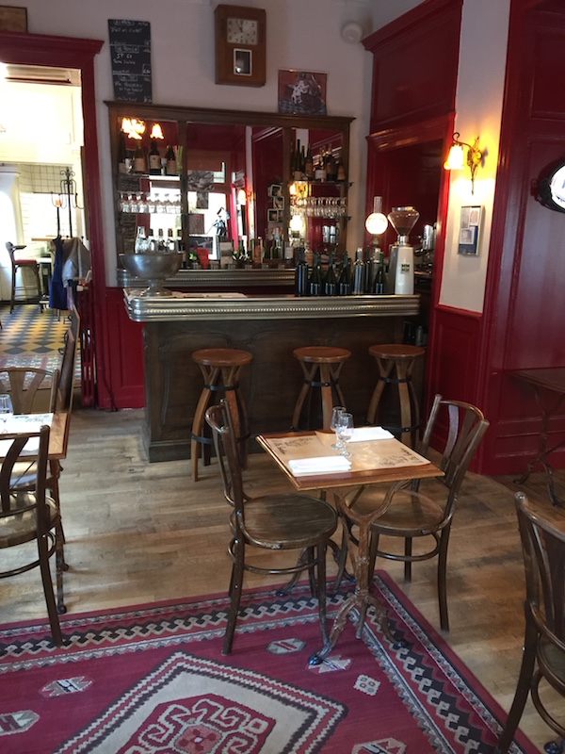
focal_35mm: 29
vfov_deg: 61.7
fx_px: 631
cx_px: 282
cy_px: 377
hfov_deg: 48.2
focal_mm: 4.15
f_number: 2.2
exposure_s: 1/10
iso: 125
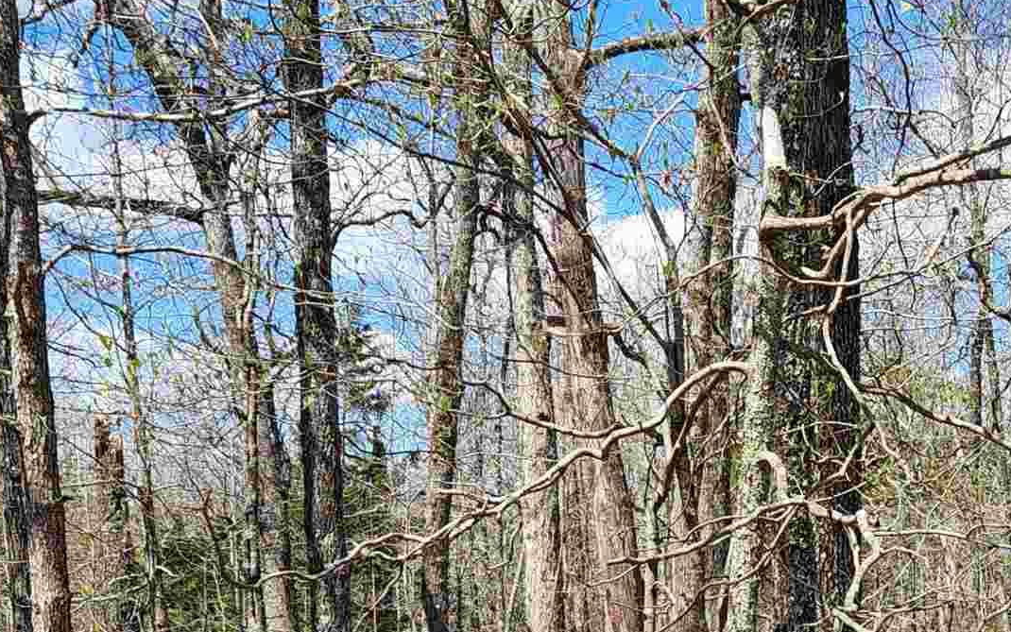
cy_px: 639
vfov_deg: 18.1
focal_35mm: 70
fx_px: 1929
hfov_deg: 28.3
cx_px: 910
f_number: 1.8
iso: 20
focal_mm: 5.4
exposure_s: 1/829
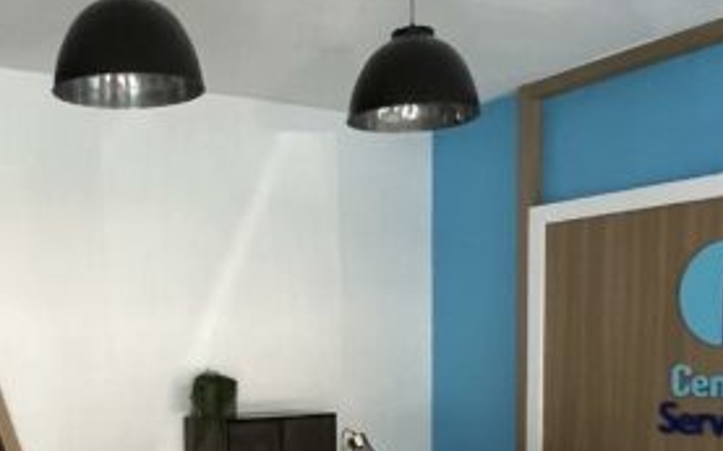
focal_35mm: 51
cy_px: 482
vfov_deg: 23.9
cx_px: 209
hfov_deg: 38.8
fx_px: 1005
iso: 250
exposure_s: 1/74
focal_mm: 1.57
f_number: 1.8
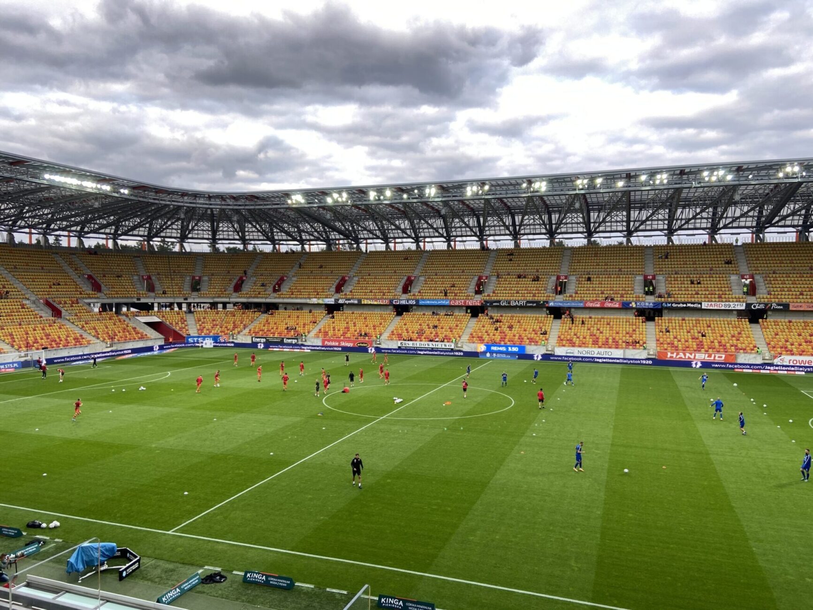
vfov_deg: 53.1
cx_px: 406
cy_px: 305
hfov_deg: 67.3
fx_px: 611
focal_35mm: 26
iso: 32
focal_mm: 4.25
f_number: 1.8
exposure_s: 1/125
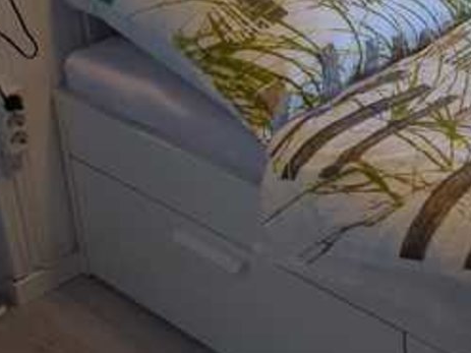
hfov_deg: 25.3
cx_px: 547
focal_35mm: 70
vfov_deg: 20.1
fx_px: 952
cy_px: -33
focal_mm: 4.38
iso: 51
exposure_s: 1/113
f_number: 1.73
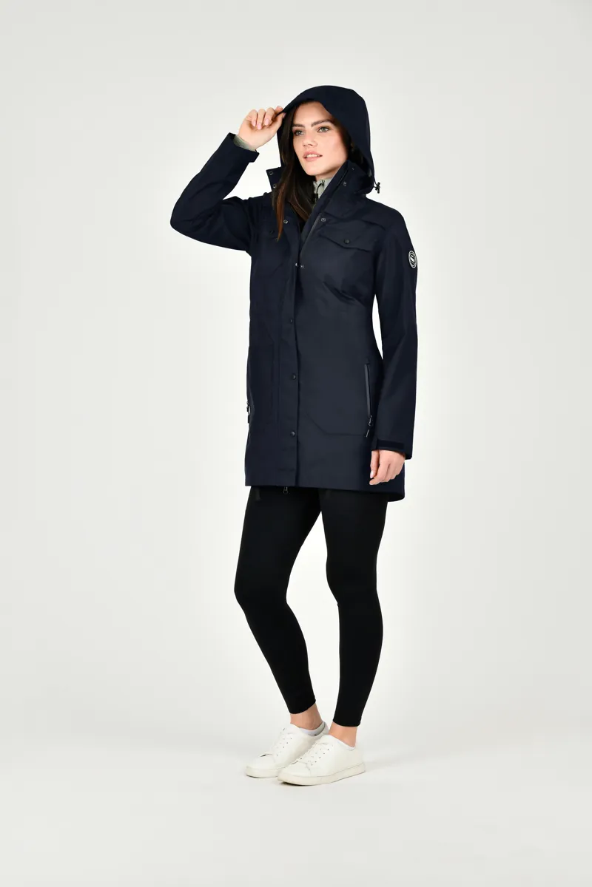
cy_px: 444
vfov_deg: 28.8
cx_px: 296
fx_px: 1727
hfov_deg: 19.5
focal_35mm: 70
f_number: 5.6
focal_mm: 70
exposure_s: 1/160
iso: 200
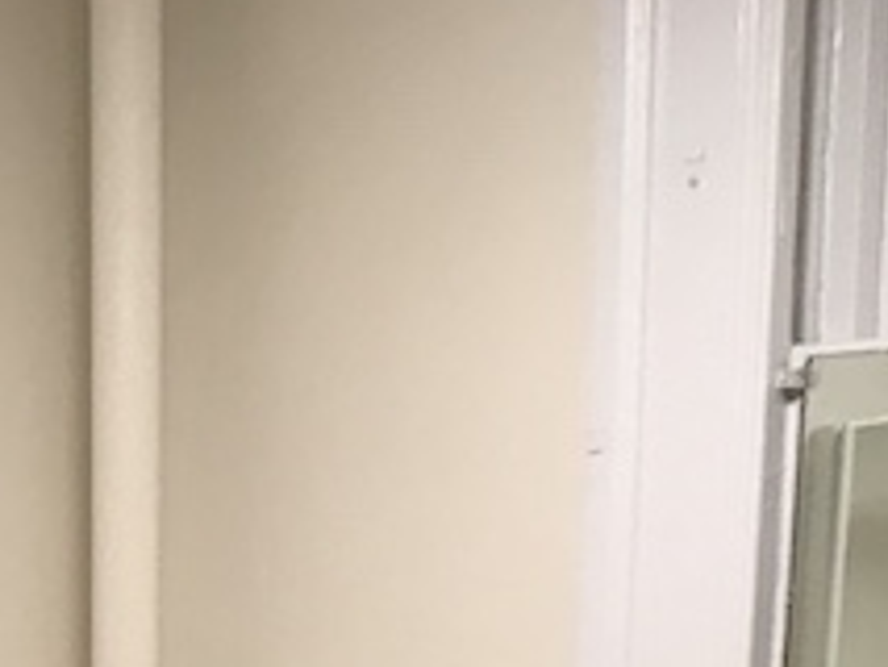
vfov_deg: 12.8
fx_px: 2695
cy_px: 1192
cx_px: -71
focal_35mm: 105
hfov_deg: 18.1
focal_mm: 3.99
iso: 25
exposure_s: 1/30
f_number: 1.8
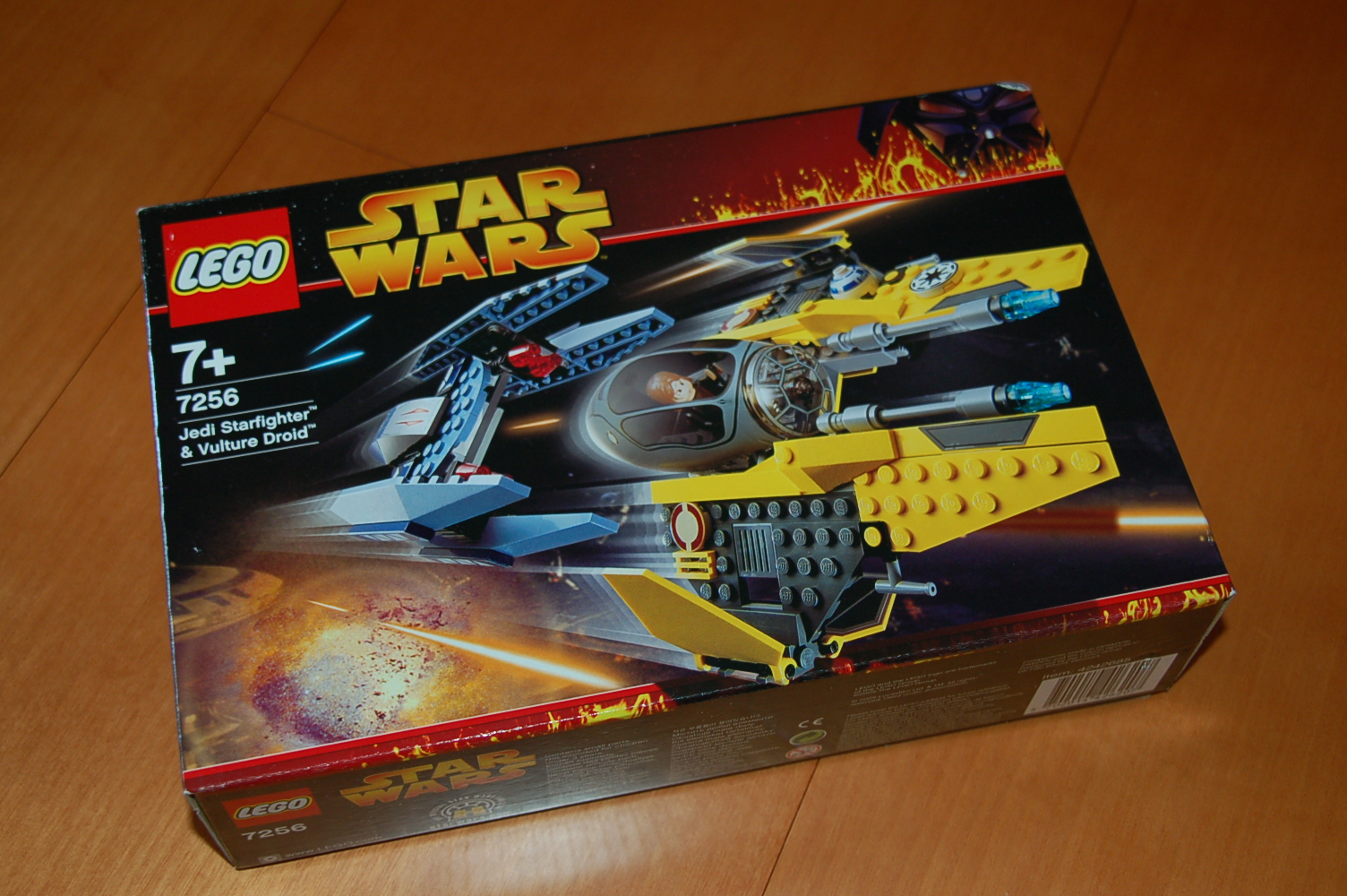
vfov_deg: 28.9
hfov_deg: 42.4
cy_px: 448
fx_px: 1738
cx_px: 674
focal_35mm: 46
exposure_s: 1/60
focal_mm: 31
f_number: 4.5
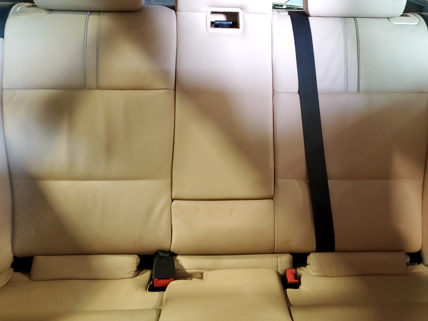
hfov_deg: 53.6
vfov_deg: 41.6
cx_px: 254
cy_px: 127
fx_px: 420
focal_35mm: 34
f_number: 1.5
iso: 321
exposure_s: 1/20
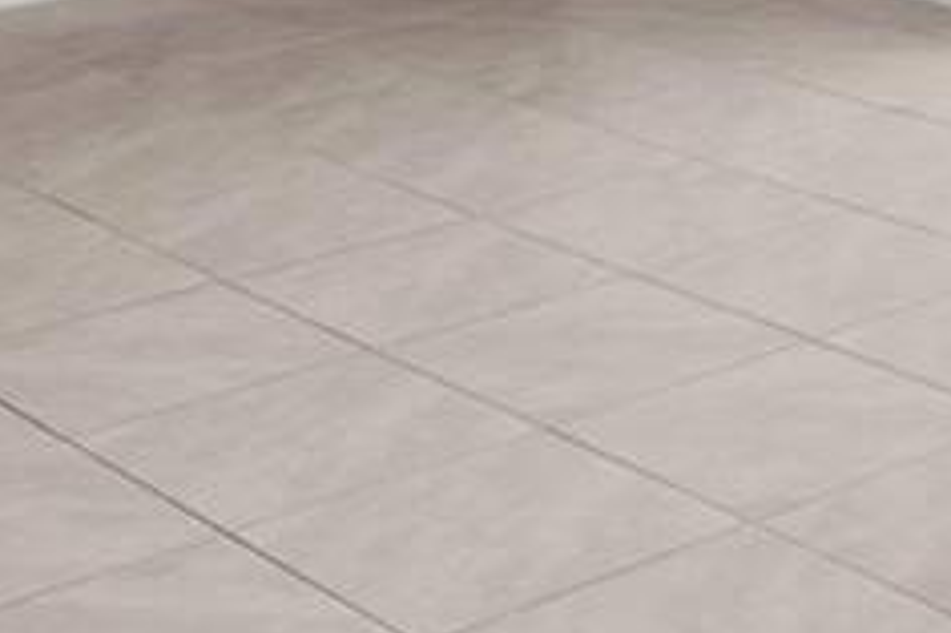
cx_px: 1281
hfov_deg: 19.6
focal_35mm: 95
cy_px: -657
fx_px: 2508
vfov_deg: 12.5
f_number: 7.1
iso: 400
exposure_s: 1/1000
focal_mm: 14
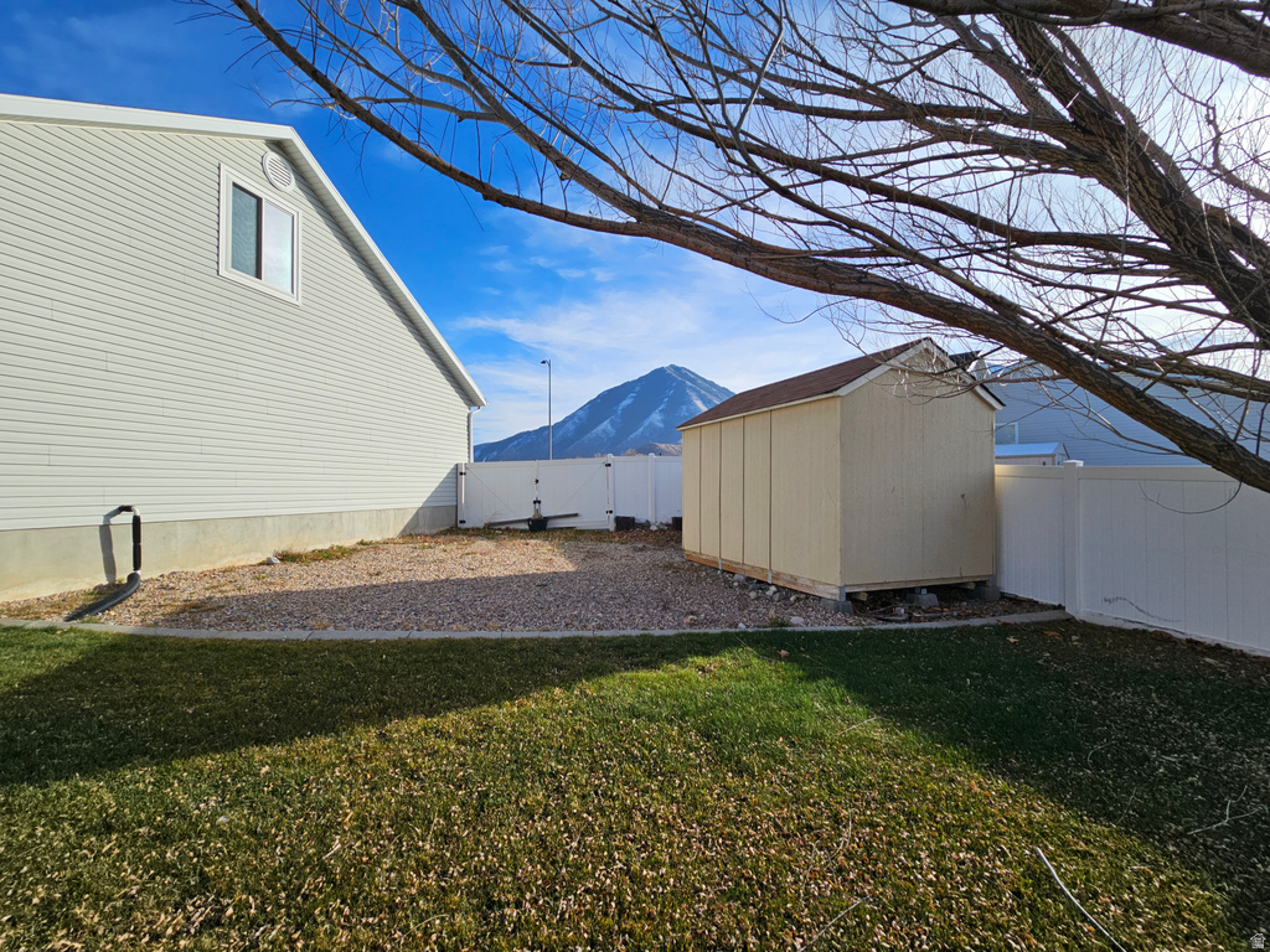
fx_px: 477
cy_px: 476
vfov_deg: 89.9
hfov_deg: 106.2
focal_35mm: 13
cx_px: 635
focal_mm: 2.2
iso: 50
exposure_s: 1/2021
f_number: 2.2
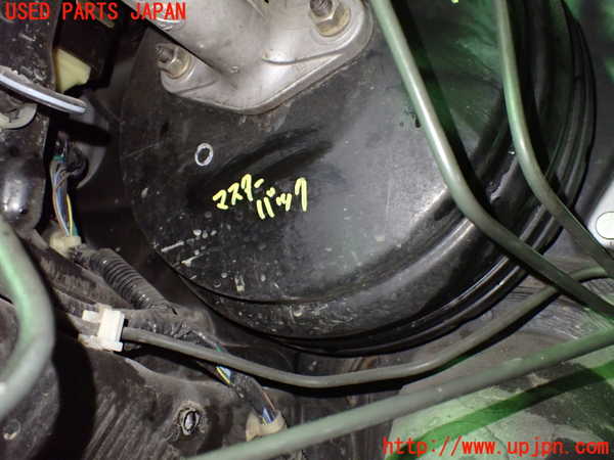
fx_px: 532
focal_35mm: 30
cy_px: 230
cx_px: 307
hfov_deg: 60.0
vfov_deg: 46.8
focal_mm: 5.4
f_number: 2.3
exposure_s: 1/30
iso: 1000
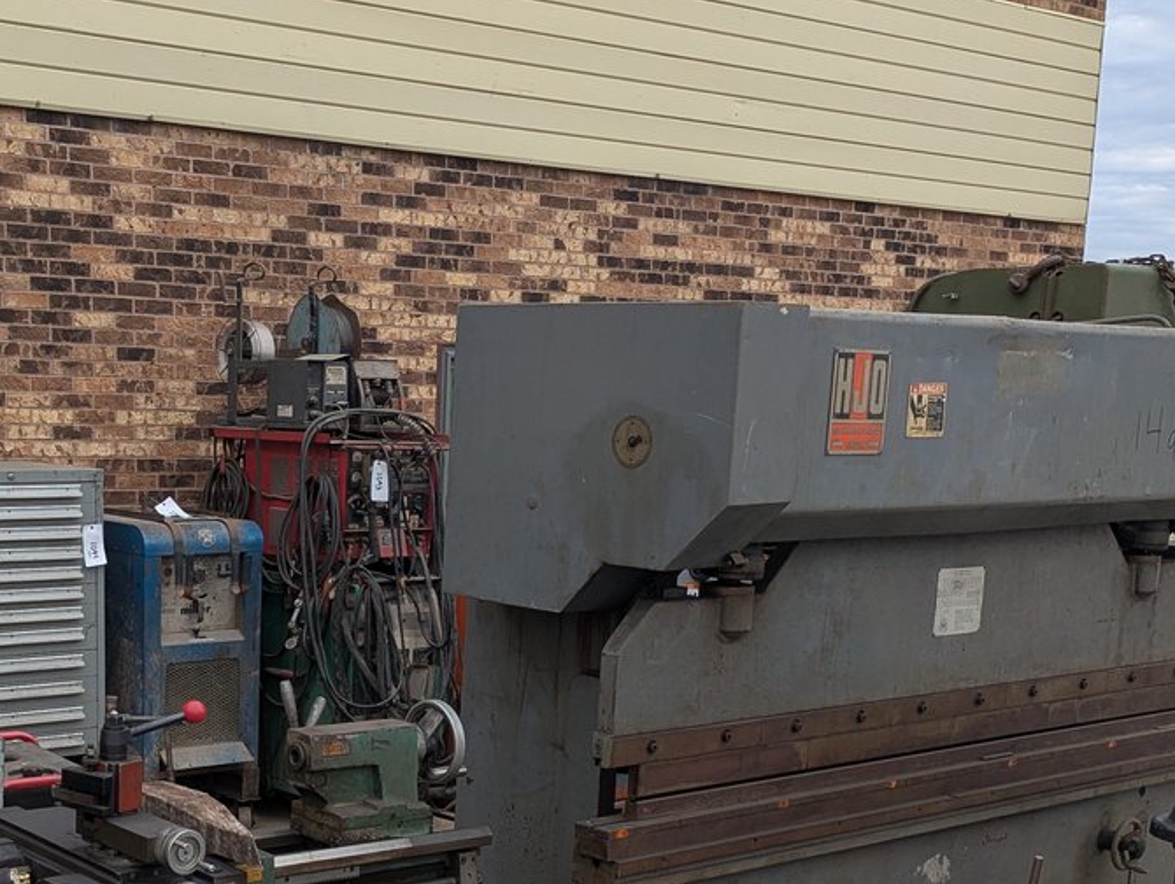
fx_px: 1835
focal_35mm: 54
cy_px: 664
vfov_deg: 26.7
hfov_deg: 34.6
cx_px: 266
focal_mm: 6.81
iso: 47
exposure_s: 1/792
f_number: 1.85
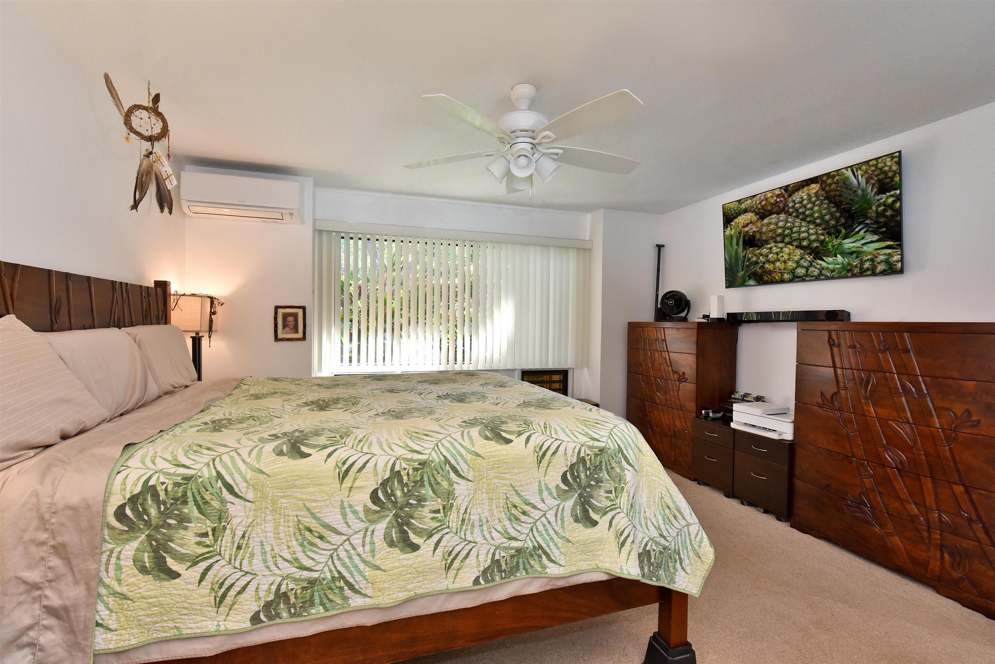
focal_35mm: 15
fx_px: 415
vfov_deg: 77.4
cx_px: 498
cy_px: 332
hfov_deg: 100.4
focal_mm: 15
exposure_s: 1/60
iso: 2800
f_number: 16
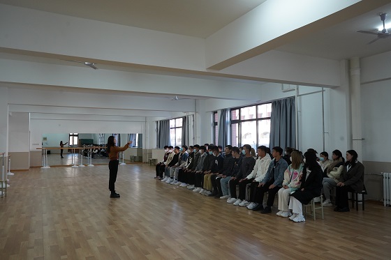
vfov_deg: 46.4
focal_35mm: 28
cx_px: 196
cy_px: 130
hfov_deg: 65.5
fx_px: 304
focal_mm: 28
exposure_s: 1/160
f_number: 8
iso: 2500
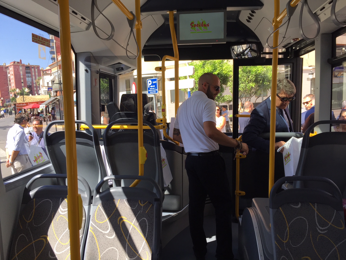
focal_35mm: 29
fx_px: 290
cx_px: 173
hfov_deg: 61.7
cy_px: 130
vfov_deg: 48.2
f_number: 2.2
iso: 32
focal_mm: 4.15
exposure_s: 1/353
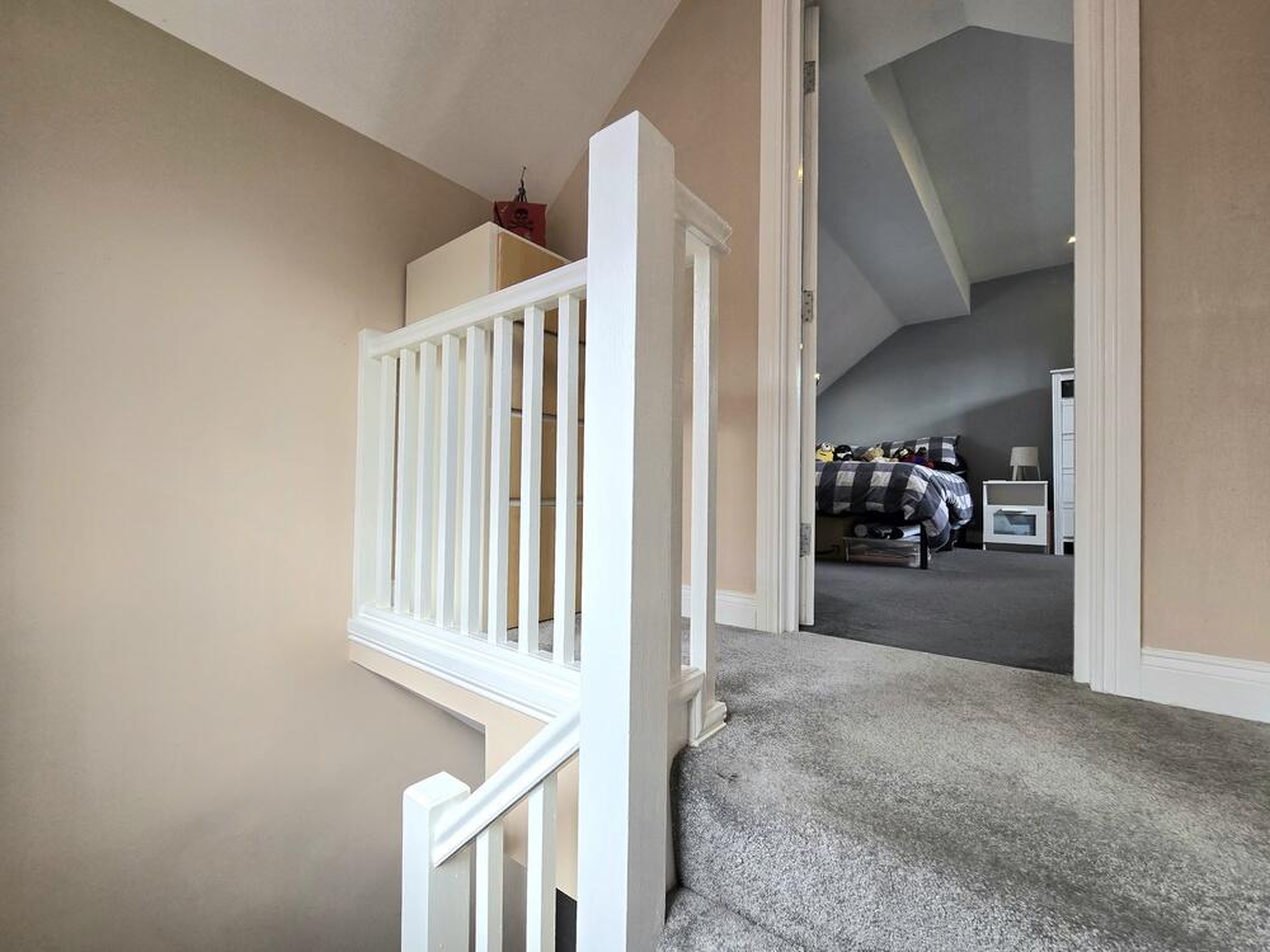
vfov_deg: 89.9
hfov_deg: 106.2
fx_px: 477
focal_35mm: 13
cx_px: 635
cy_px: 476
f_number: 2.2
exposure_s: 1/101
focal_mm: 2.2
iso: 50
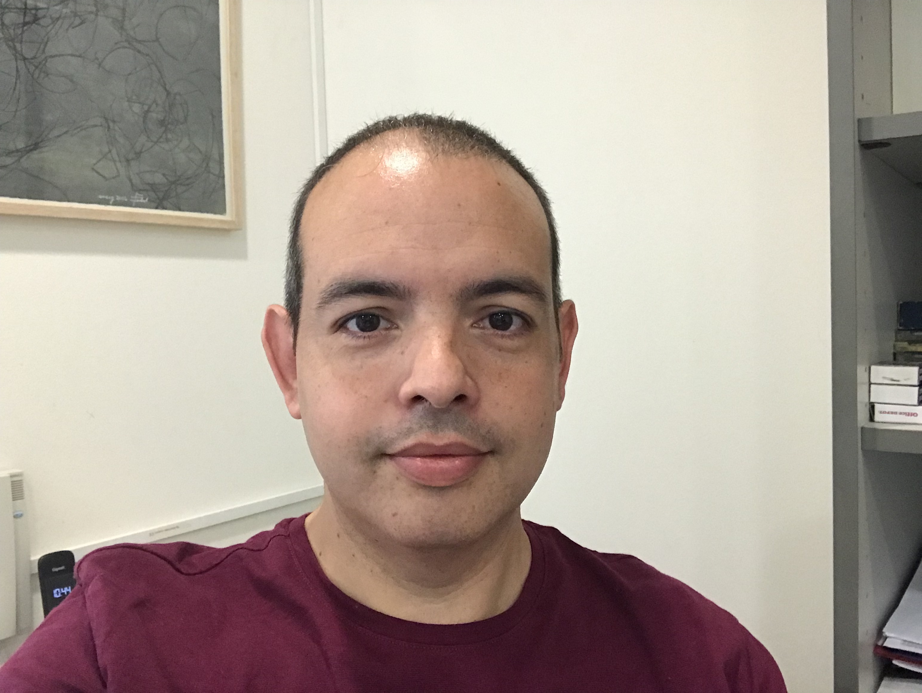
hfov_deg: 56.8
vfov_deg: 44.2
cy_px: 346
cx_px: 461
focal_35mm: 32
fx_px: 853
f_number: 2.2
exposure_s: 1/25
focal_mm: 2.87
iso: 200
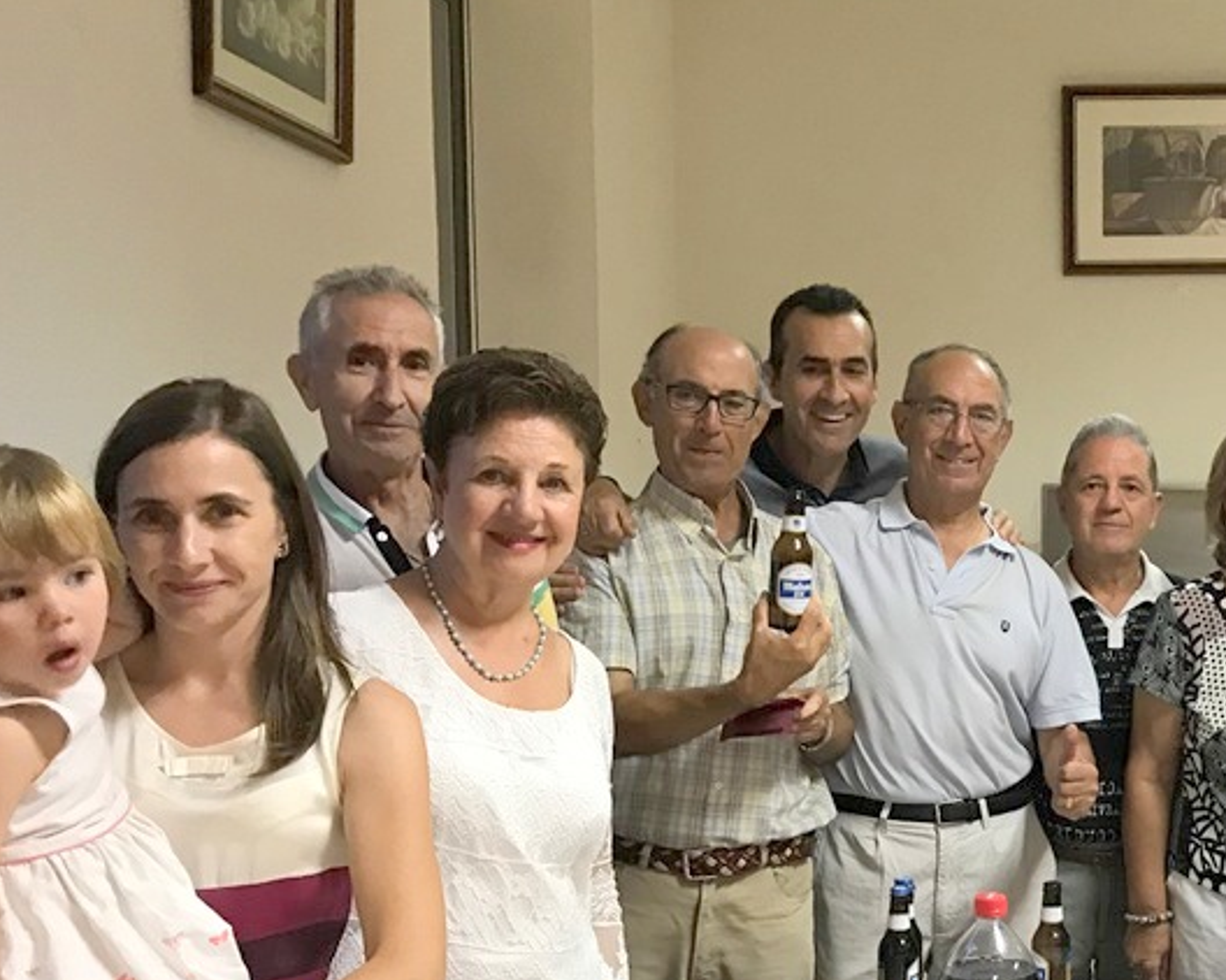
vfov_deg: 28.3
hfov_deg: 33.7
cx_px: 1077
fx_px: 1922
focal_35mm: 53
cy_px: 680
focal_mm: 3.99
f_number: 1.8
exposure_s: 1/17
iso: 80
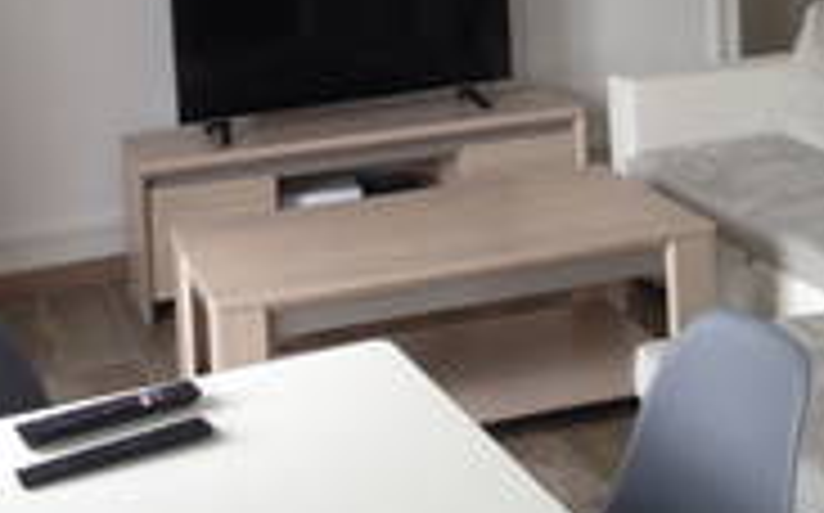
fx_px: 1548
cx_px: 374
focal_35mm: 69
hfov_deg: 29.8
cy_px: -76
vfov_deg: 18.0
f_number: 2.4
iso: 50
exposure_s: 1/30
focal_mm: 4.12
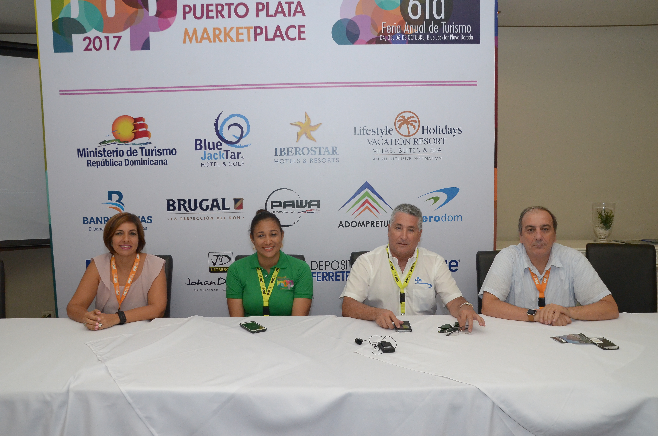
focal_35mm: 27
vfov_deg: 47.7
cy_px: 218
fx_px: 492
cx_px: 329
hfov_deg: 67.5
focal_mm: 18
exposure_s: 1/250
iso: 2000
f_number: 5
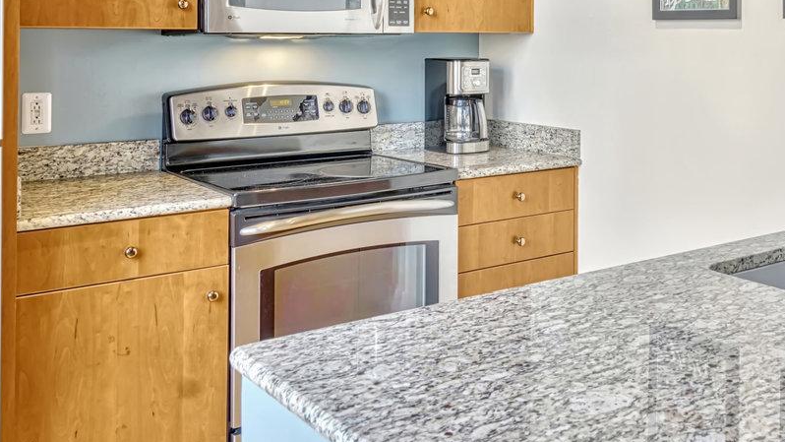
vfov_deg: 26.8
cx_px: 540
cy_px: 46
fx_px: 895
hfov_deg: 46.4
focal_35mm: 43
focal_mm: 16
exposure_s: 1/40
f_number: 8
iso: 640
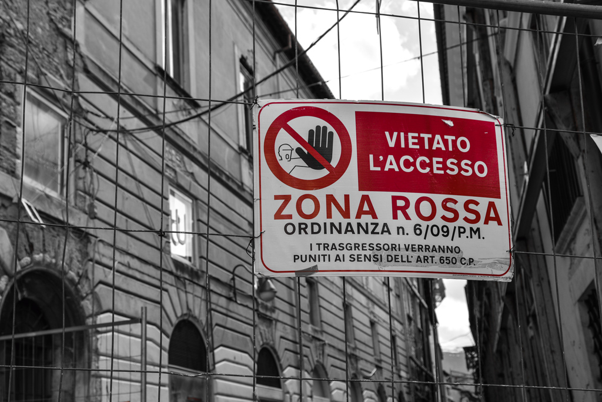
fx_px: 602
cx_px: 301
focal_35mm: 36
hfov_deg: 53.1
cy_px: 201
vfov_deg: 36.9
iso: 100
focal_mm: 36
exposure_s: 1/320
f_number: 6.3
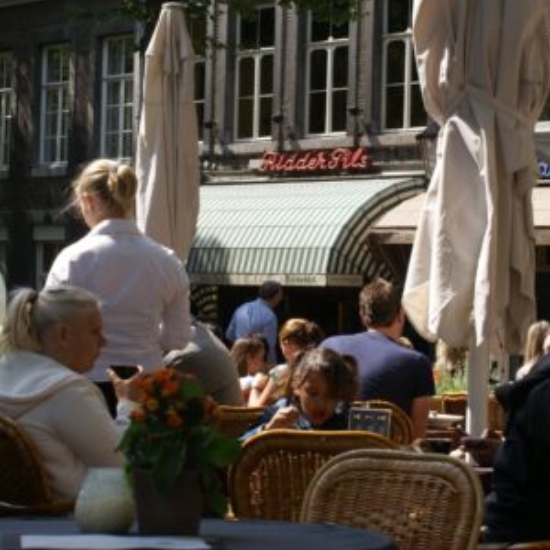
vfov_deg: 17.1
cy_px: 231
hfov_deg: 17.1
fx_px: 1834
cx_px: 257
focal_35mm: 102
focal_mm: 40
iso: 100
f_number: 9
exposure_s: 1/80
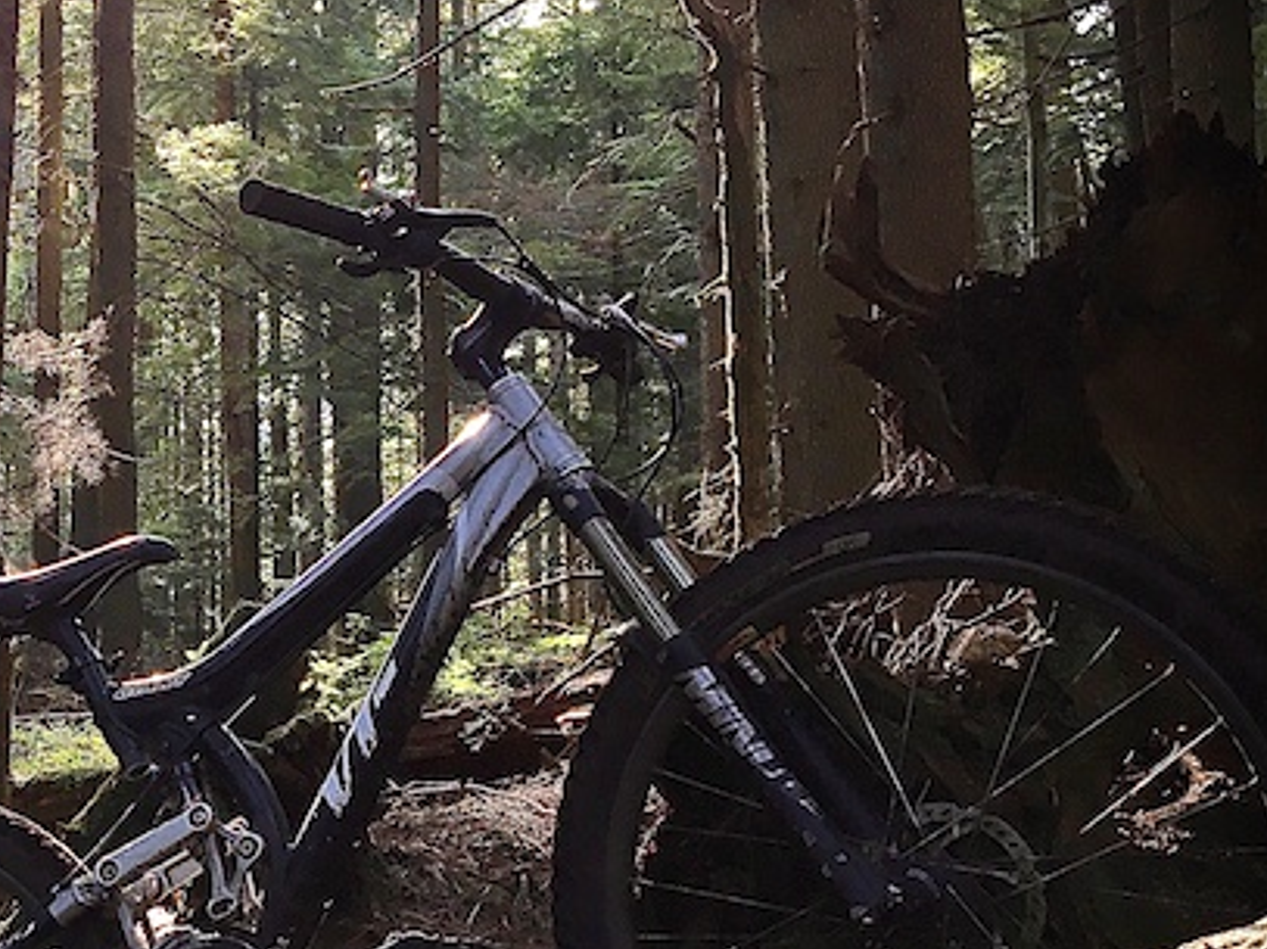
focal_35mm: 57
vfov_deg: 25.5
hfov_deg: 32.3
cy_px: 650
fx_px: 2086
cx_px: 149
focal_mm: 4.15
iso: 25
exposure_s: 1/30
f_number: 2.2
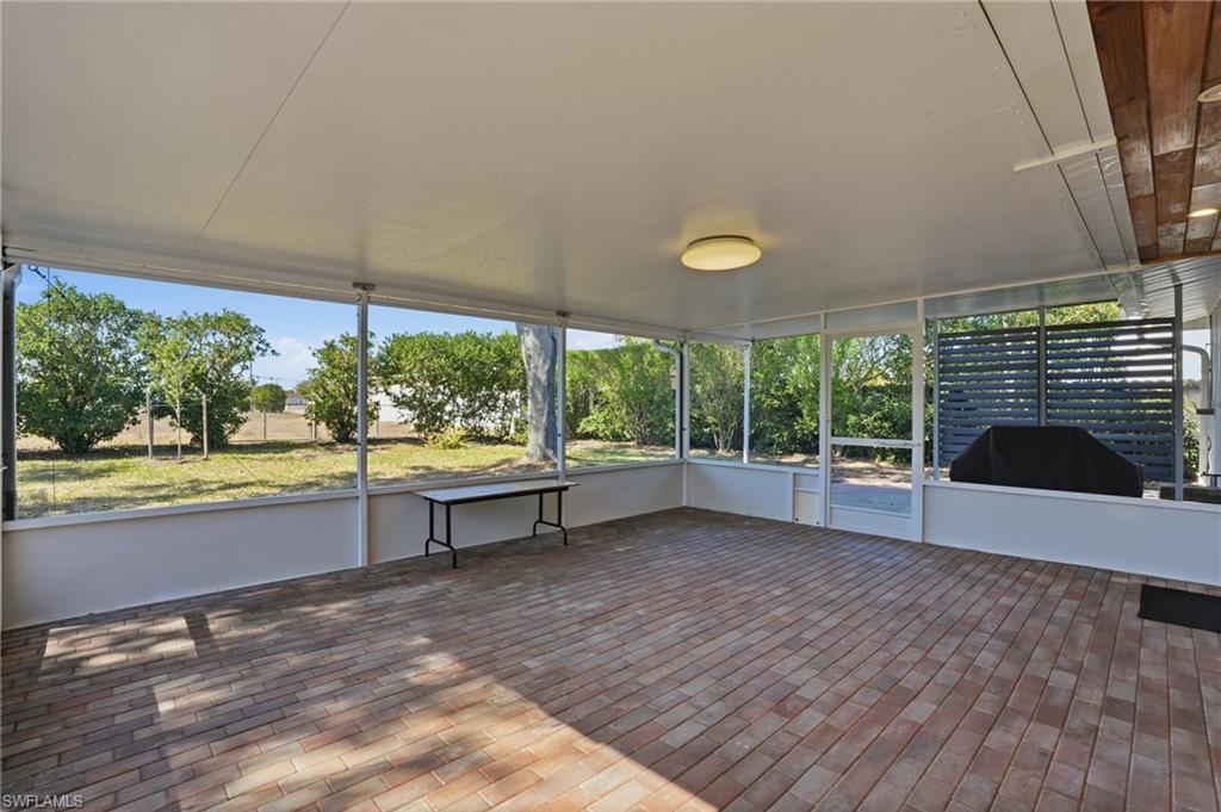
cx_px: 610
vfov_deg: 73.7
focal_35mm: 16
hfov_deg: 96.8
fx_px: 542
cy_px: 406
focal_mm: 16
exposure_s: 1/400
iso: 400
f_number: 9
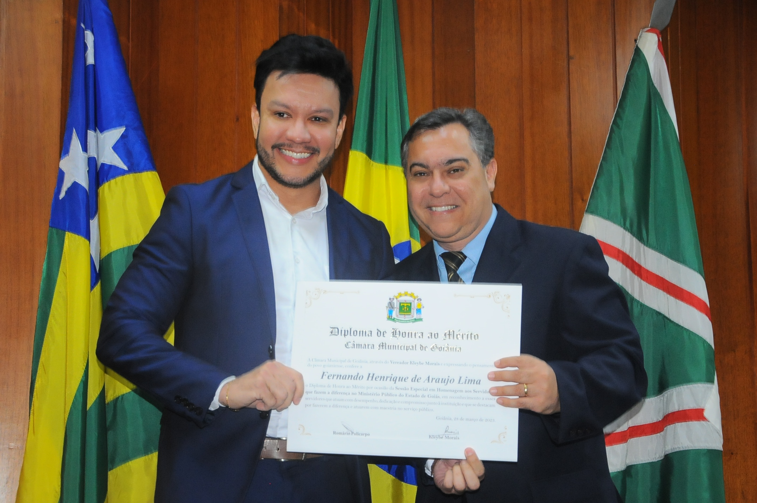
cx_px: 378
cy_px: 252
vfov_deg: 21.5
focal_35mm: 63
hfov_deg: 31.9
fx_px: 1323
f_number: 4.8
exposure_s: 1/60
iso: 1250
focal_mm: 42
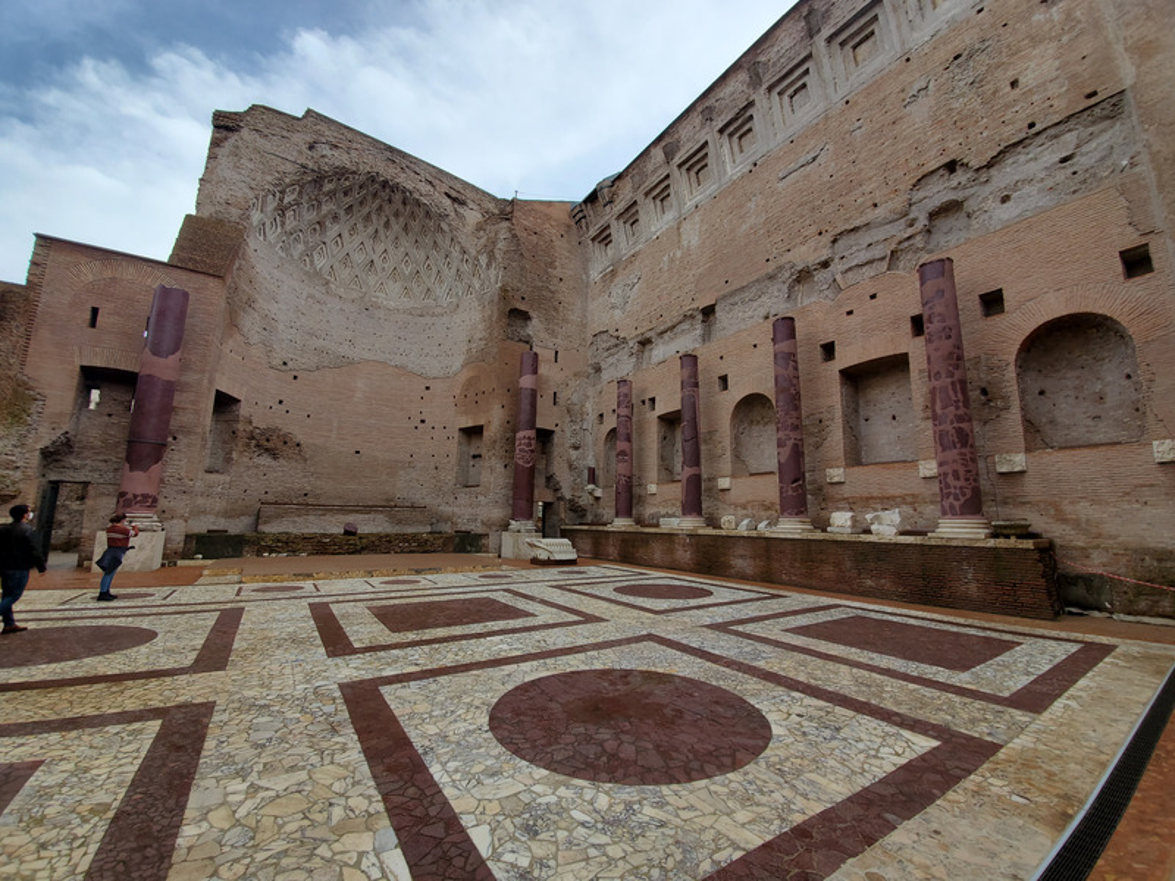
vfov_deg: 89.9
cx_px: 588
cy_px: 440
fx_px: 441
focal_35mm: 13
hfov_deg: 106.2
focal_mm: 1.8
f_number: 2.2
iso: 50
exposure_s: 1/454
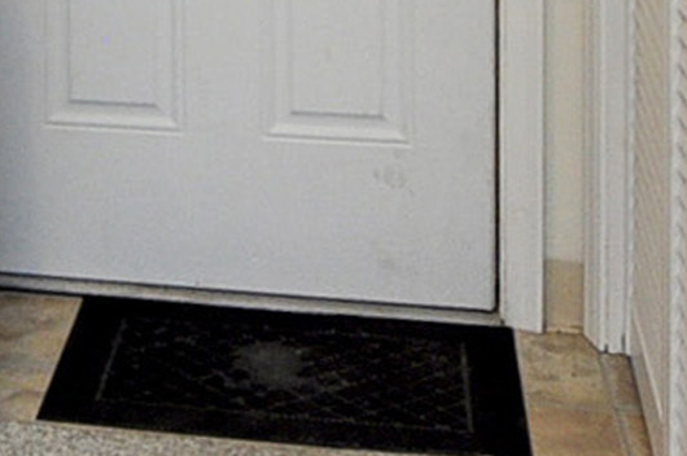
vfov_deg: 14.1
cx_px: -102
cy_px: -436
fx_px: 1563
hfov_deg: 23.0
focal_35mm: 82
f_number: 4.5
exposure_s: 1/30
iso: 500
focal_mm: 10
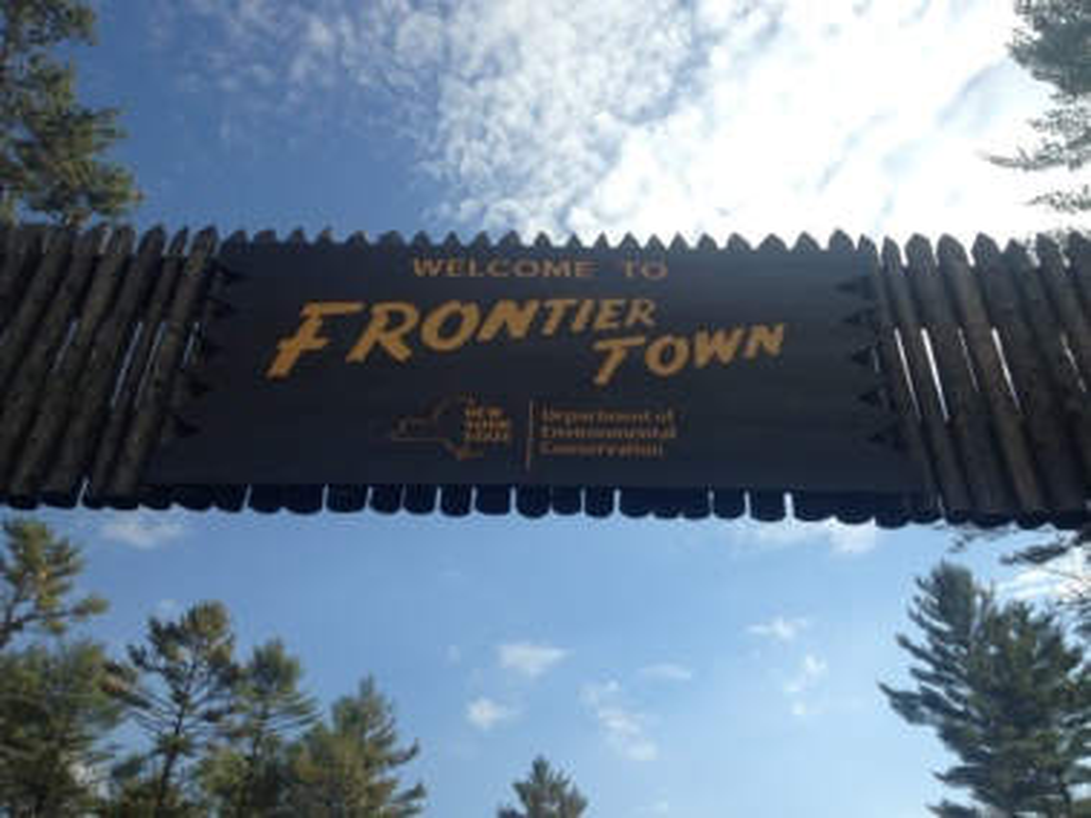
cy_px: 409
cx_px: 546
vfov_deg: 42.9
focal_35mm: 33
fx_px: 1040
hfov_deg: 55.4
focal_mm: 4.12
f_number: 2.4
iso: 50
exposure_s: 1/1427
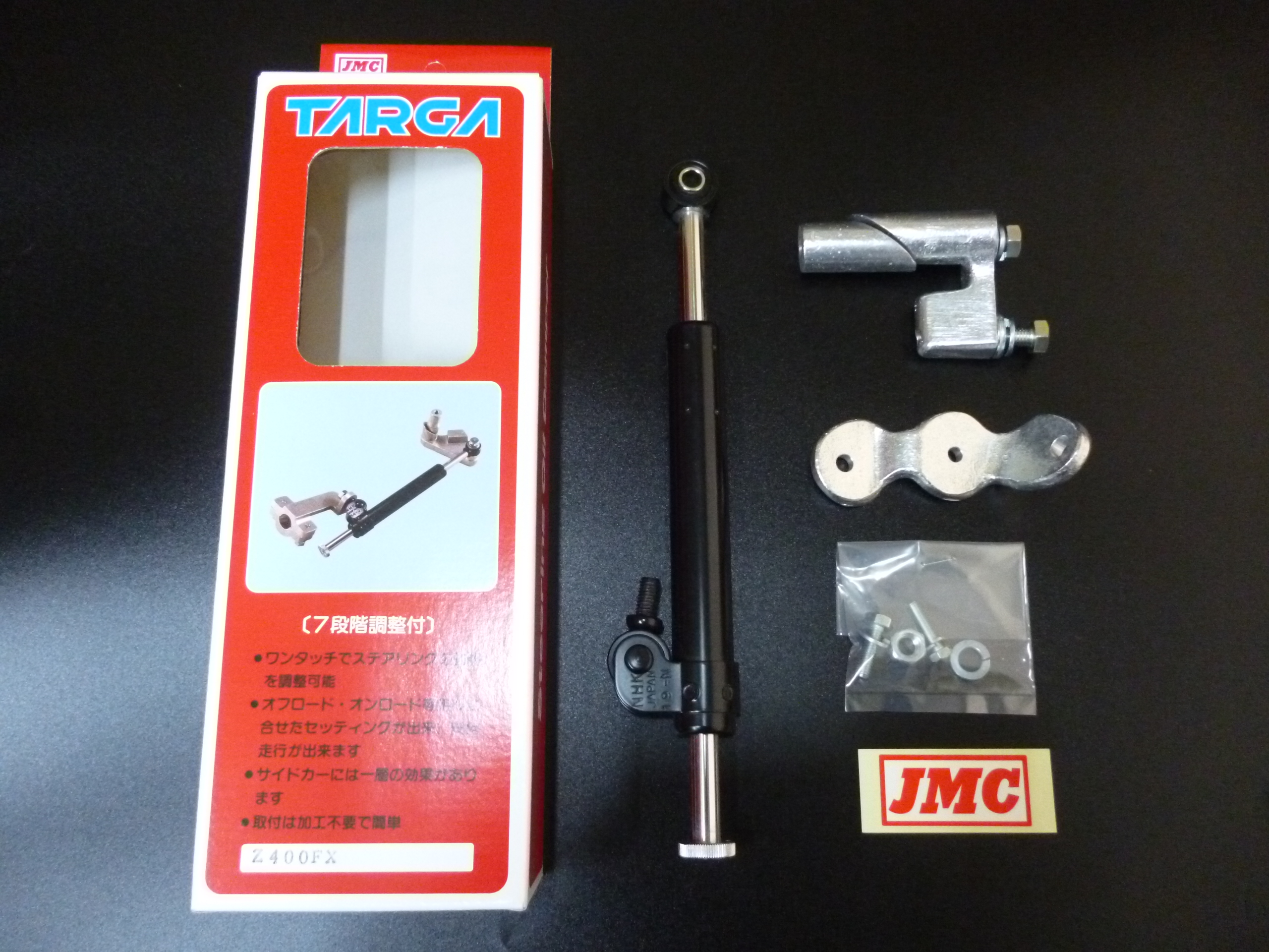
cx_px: 634
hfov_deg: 63.4
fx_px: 1026
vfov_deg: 49.7
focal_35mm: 28
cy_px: 476
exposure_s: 1/40
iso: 800
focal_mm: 5
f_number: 3.1
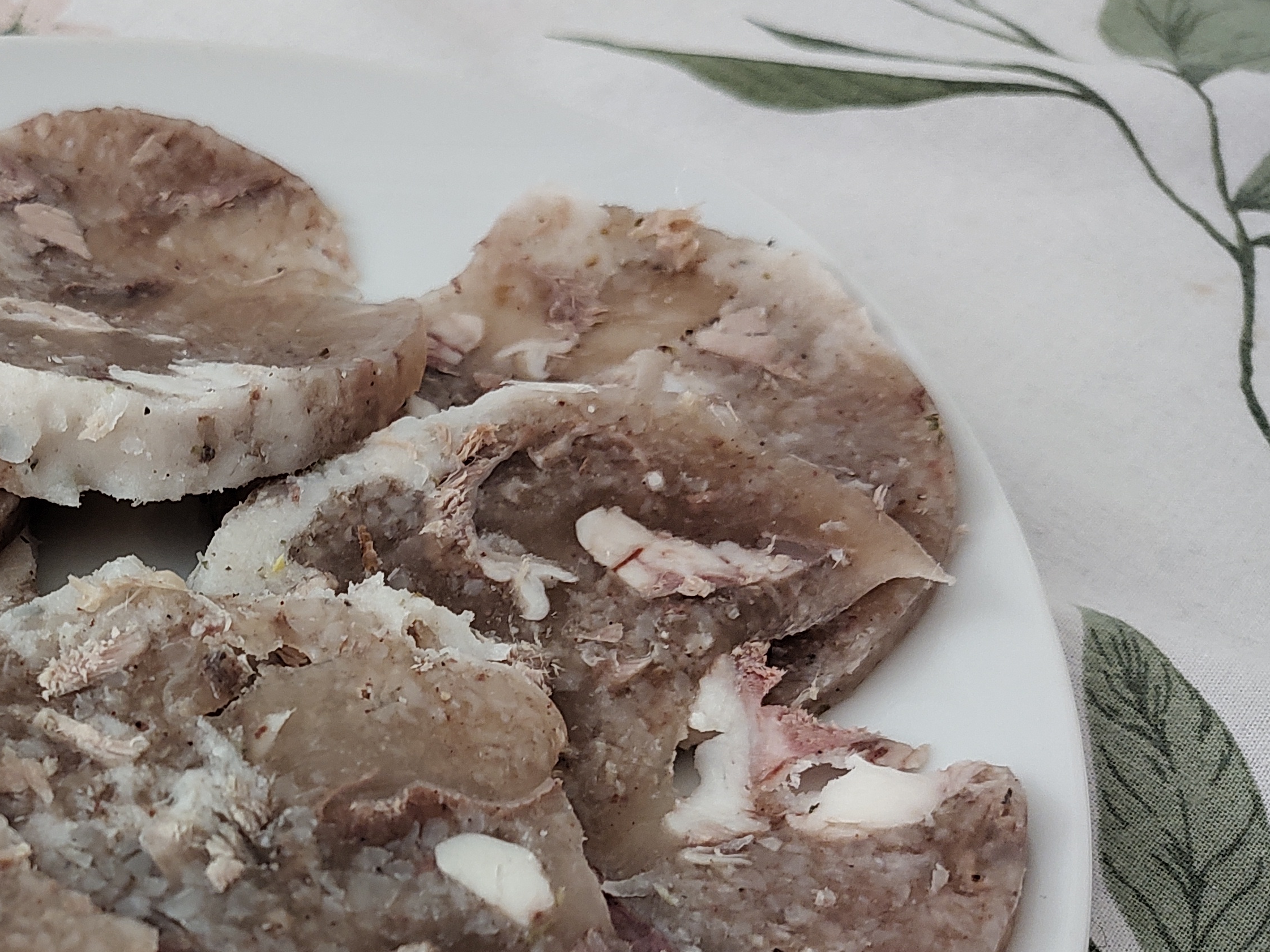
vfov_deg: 33.6
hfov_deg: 41.5
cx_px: 143
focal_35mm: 42
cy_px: 728
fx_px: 1541
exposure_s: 1/33.3
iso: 1181
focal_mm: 5.56
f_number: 1.8
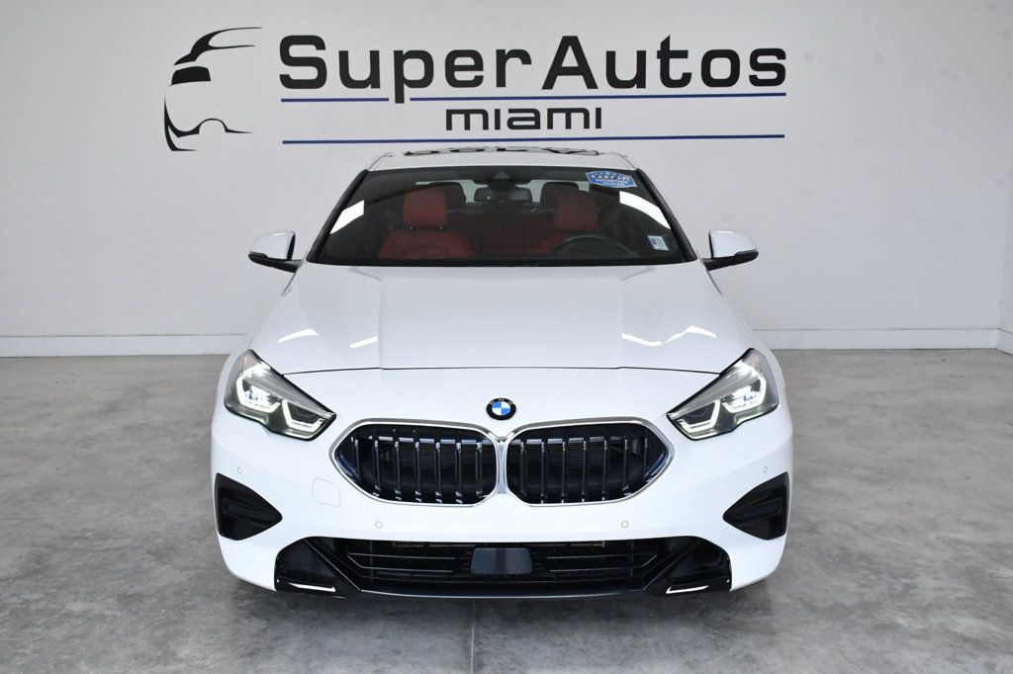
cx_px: 506
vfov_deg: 34.2
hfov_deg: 49.6
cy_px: 337
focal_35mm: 39
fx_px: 1097
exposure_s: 1/500
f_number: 11
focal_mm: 26
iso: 2500
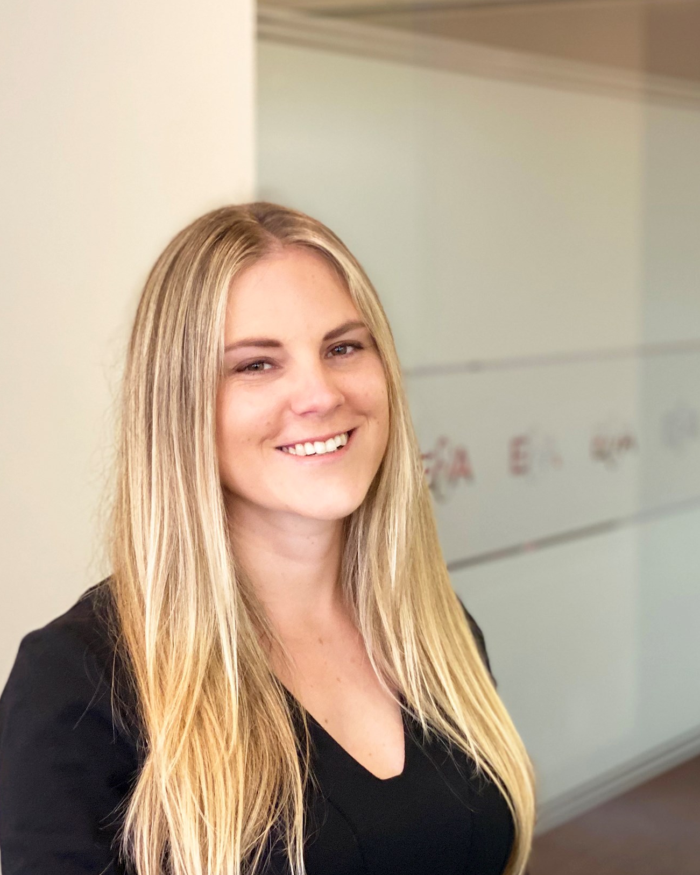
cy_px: 475
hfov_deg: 19.6
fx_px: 2021
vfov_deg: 24.4
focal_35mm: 78
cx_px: 437
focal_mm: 6
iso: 125
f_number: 2
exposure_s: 1/33
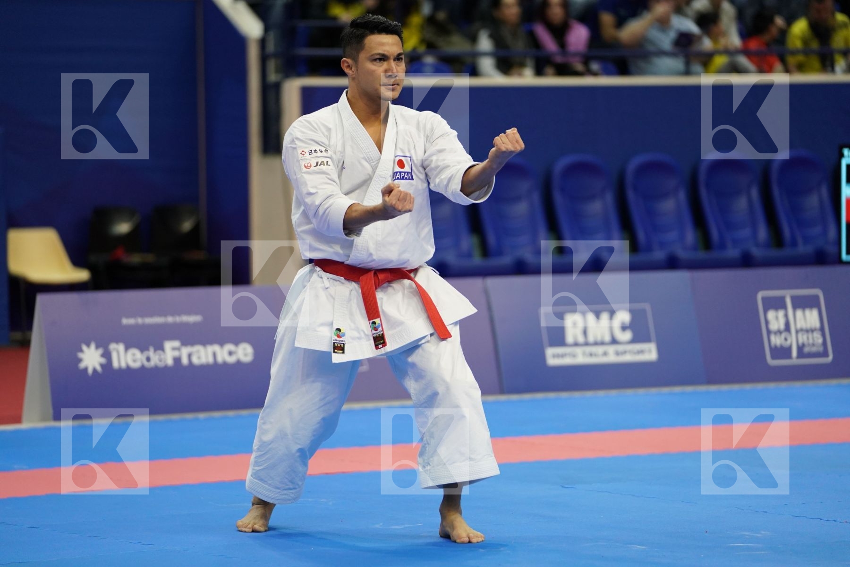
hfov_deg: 13.3
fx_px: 3636
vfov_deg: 8.9
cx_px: 425
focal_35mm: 154
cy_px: 284
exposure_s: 1/500
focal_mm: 154
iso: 2000
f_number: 2.8
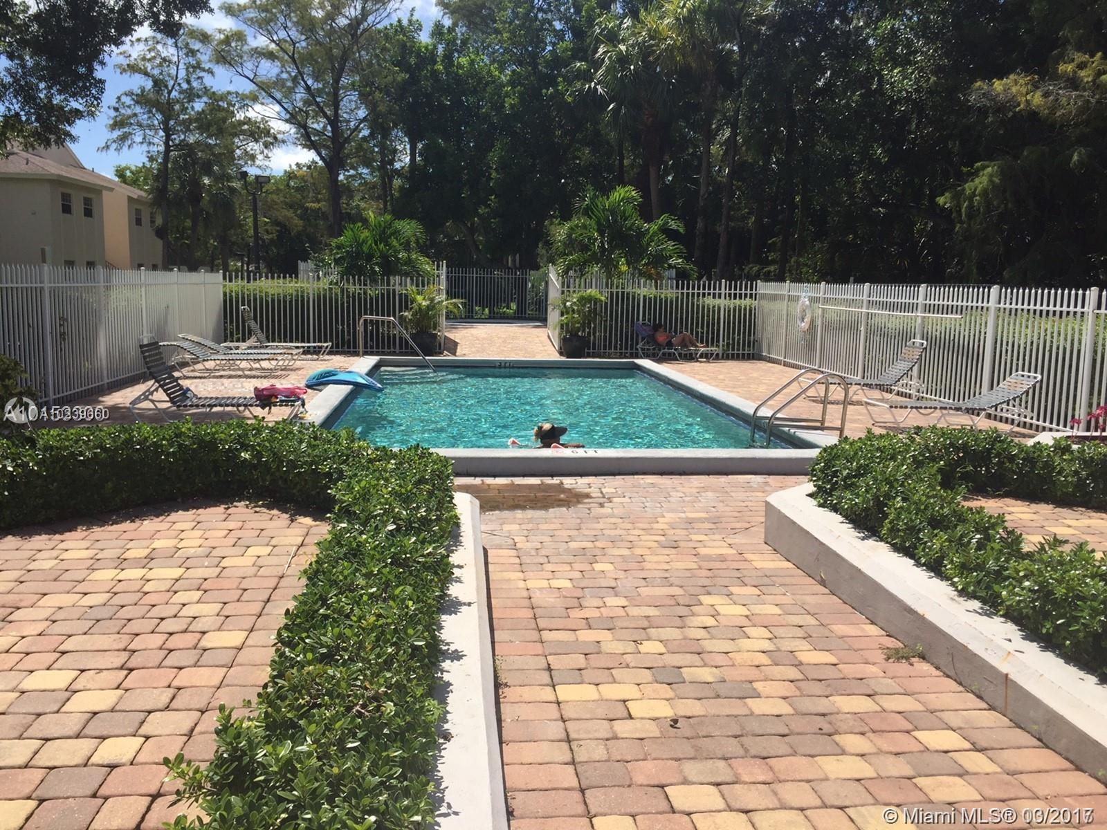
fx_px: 927
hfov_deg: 61.7
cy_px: 415
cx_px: 554
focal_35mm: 29
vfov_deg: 48.2
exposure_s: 1/2198
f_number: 2.2
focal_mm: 4.15
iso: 32
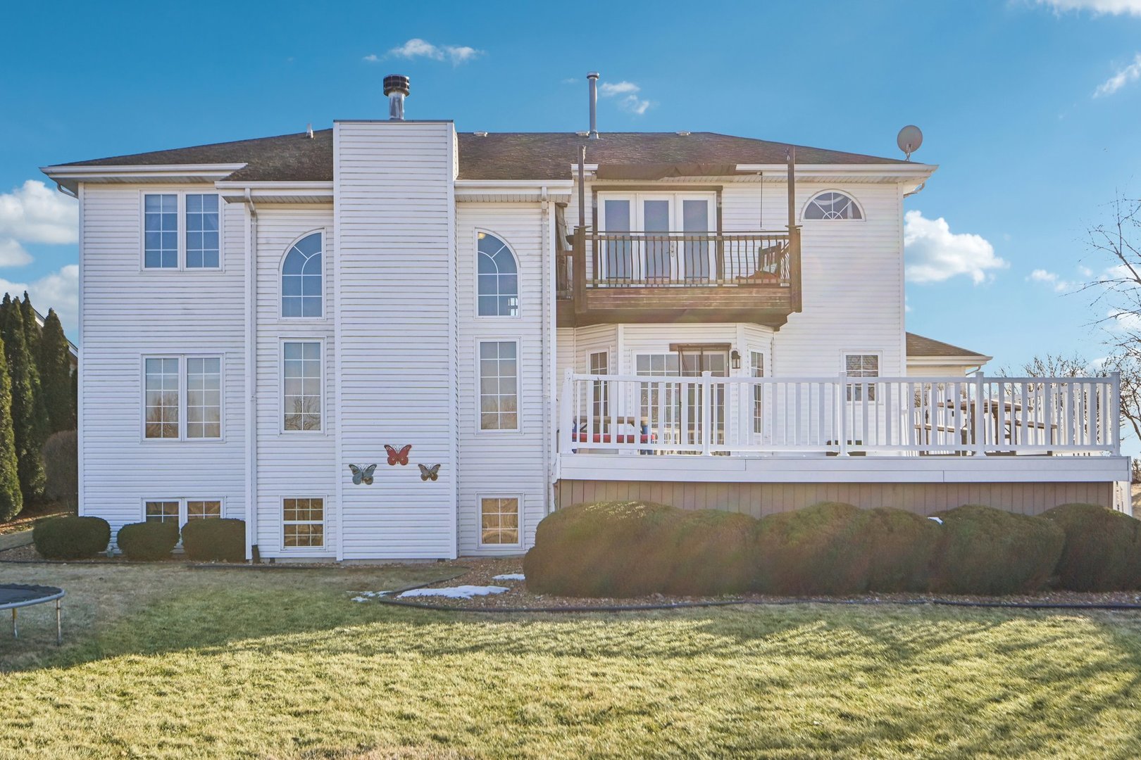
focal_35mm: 30
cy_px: 380
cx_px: 570
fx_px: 951
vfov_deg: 43.6
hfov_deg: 61.9
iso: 400
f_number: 13
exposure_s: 1/320
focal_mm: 30
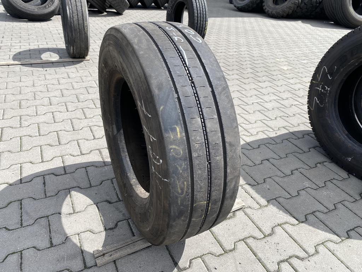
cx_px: 181
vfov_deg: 53.1
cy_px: 136
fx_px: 272
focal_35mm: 26
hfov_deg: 67.3
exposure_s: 1/1927
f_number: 1.8
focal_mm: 4.25
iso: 32
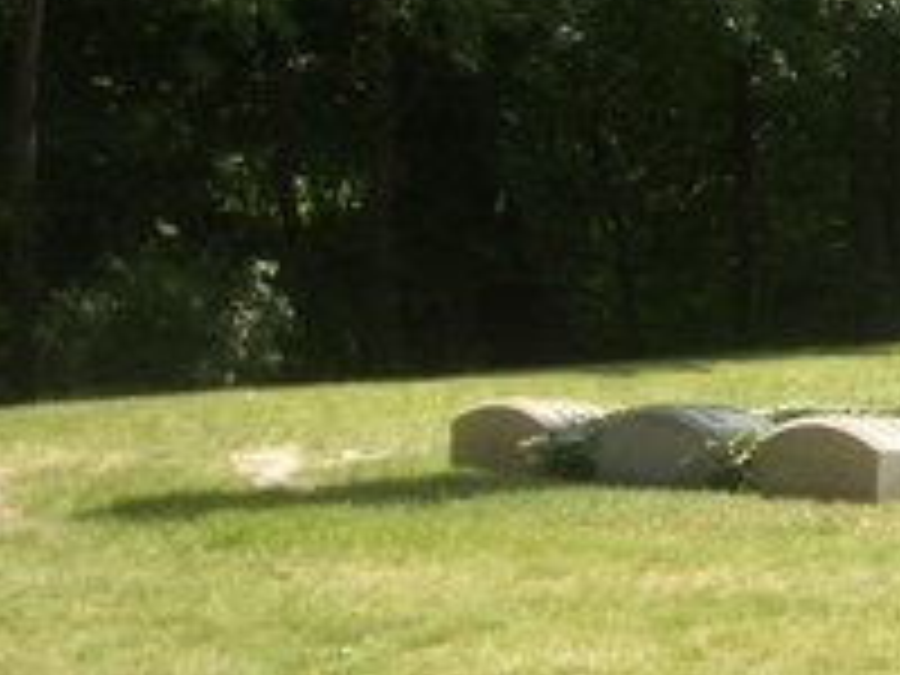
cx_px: 1215
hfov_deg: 16.5
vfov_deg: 13.2
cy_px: 360
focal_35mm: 112
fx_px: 2912
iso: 50
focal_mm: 5.8
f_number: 4.3
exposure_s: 1/200
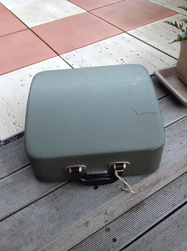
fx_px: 253
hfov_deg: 40.6
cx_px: 94
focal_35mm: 35
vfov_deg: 52.7
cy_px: 126
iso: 100
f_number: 2.4
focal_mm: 4.28
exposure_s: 1/15
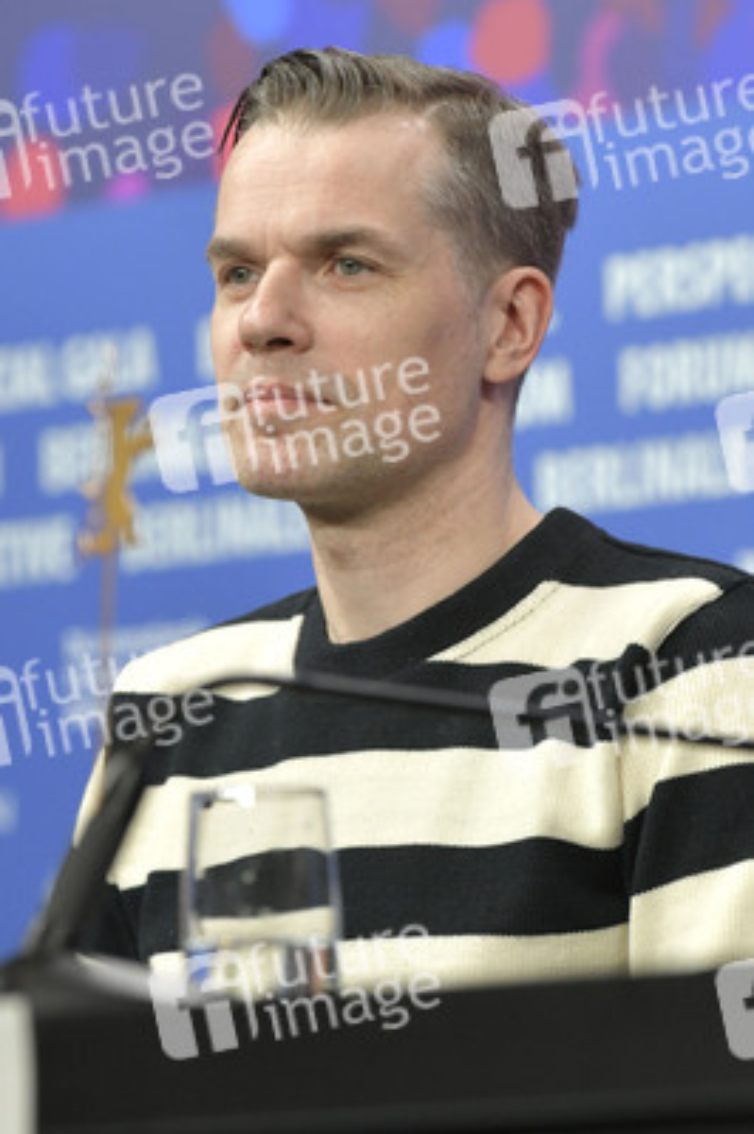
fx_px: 6294
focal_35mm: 200
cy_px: 567
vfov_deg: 10.3
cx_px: 377
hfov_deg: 6.9
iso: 2500
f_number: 5.6
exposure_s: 1/200
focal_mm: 200
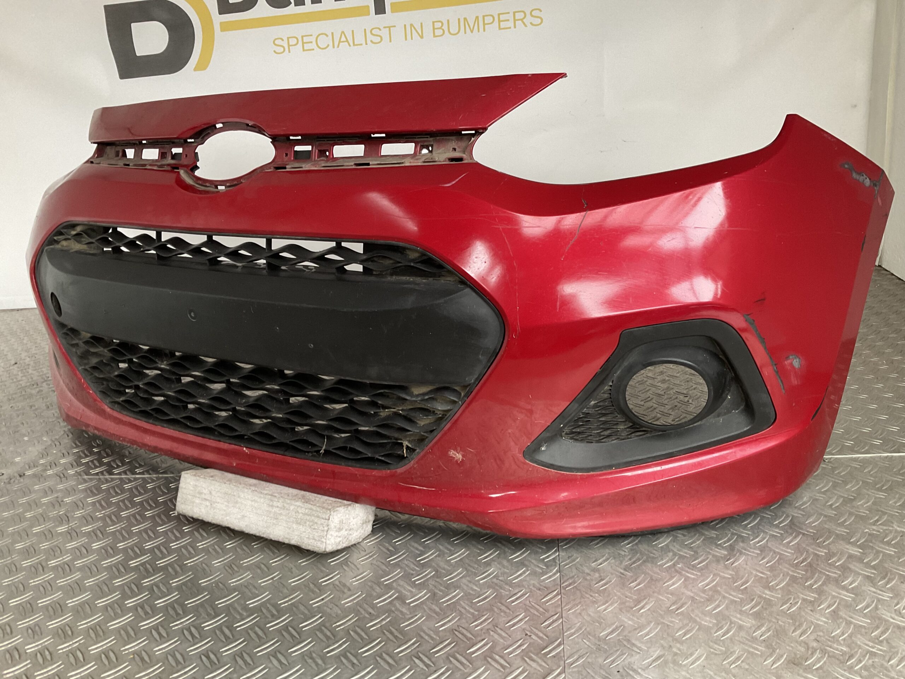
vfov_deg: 48.2
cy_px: 340
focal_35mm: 29
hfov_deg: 61.7
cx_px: 452
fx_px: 758
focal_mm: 3
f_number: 1.8
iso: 100
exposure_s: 1/50
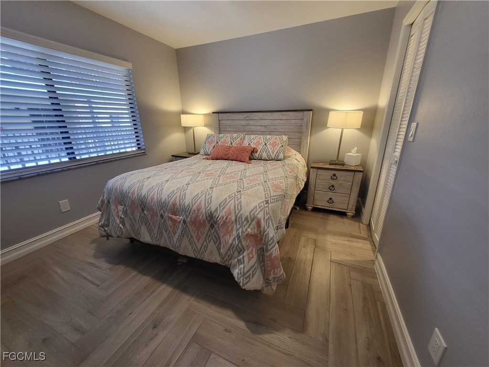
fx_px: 184
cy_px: 184
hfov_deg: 106.2
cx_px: 244
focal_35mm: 13
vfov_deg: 89.9
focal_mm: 1.74
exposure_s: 1/60
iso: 200
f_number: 2.2
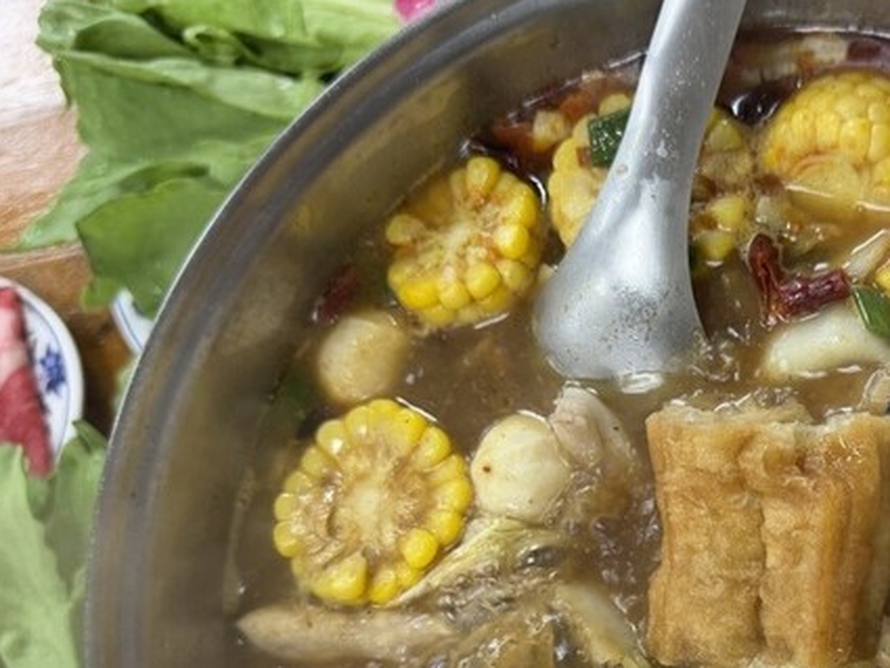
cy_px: 577
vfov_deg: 29.3
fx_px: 1234
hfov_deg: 37.8
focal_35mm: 48
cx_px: 743
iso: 160
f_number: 1.78
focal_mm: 6.76
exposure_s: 1/60
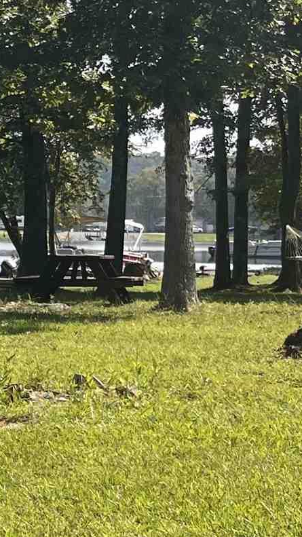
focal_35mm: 110
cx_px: -667
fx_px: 1566
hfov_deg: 8.7
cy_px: 228
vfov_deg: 19.4
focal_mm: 5.1
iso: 50
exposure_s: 1/2632
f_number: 1.6
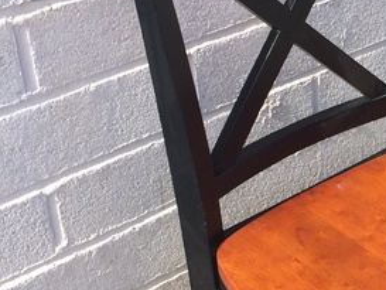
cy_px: 236
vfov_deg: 14.9
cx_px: 476
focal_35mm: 99
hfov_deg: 18.7
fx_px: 1104
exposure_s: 1/672
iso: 32
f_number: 2.2
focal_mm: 4.12
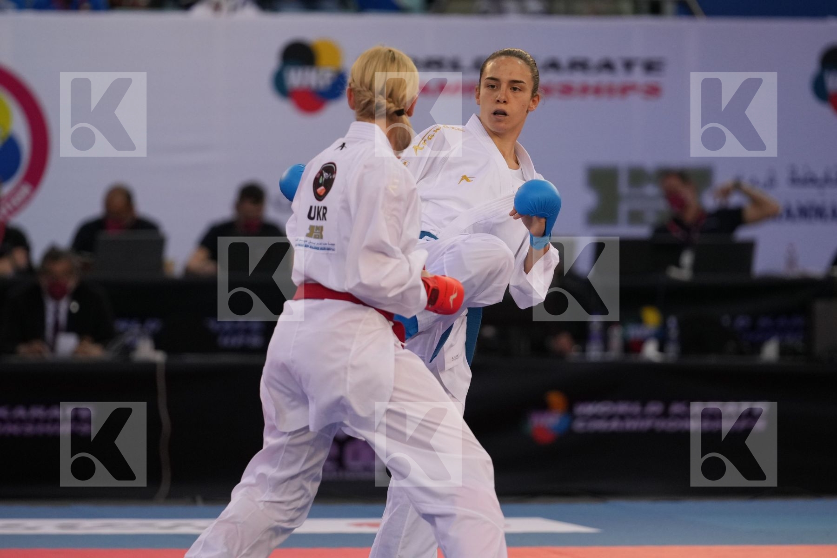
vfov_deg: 4.6
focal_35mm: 300
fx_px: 6974
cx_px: 418
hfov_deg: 6.9
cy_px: 279
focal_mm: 200
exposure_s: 1/1000
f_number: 2.8
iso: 1600
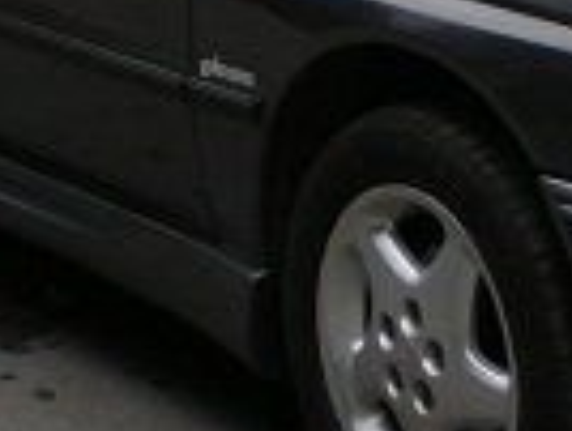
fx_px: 2433
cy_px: 83
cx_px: 617
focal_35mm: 147
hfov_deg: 13.2
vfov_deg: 10.1
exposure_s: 1/59.7
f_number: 3.1
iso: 115
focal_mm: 6.3
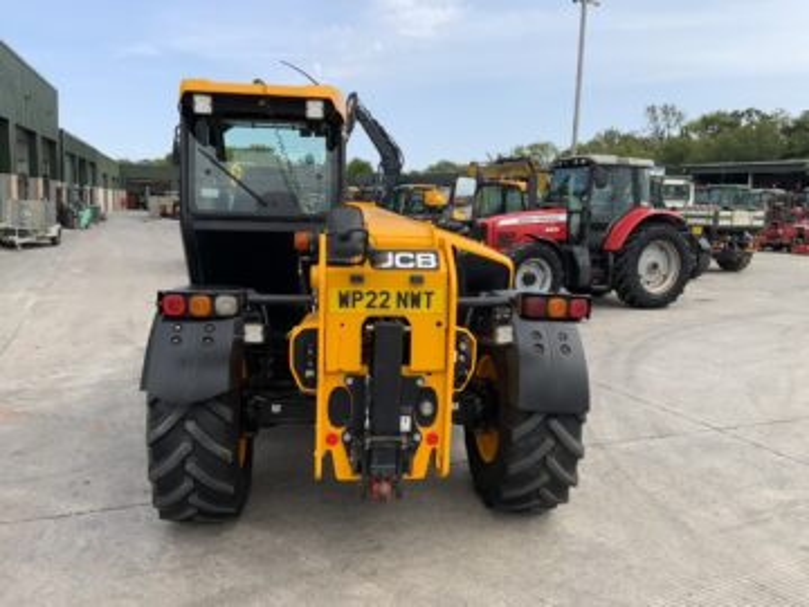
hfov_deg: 61.7
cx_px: 404
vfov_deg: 48.2
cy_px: 304
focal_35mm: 29
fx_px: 678
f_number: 1.8
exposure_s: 1/1098
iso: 16
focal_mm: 3
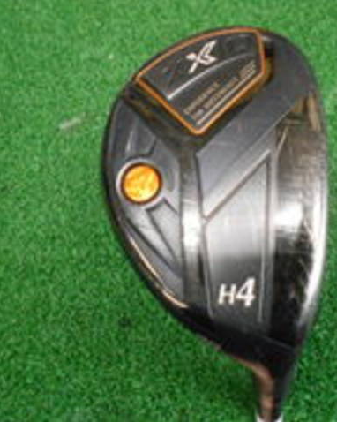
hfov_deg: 43.2
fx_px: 424
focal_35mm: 34
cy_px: 211
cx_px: 196
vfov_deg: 52.9
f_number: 3.2
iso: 800
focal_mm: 4.6
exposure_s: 1/50
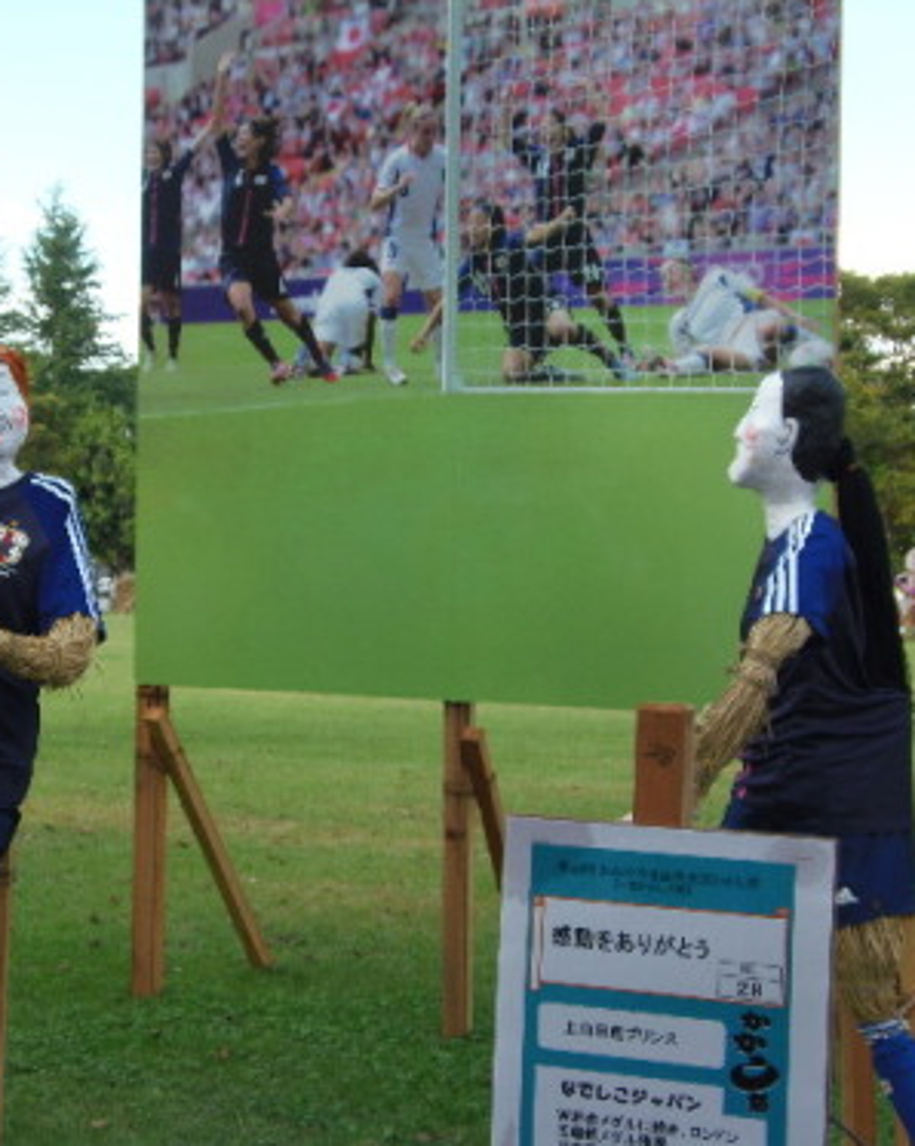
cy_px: 573
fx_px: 1863
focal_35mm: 55
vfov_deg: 34.2
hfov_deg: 27.4
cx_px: 286
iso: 64
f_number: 3.6
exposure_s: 1/125
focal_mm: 7.8
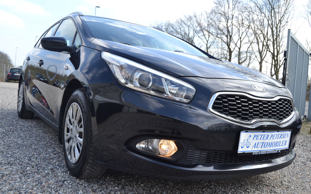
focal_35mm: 31
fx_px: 263
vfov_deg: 40.6
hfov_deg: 61.2
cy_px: 92
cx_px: 154
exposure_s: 1/160
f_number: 6.3
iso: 100
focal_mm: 20
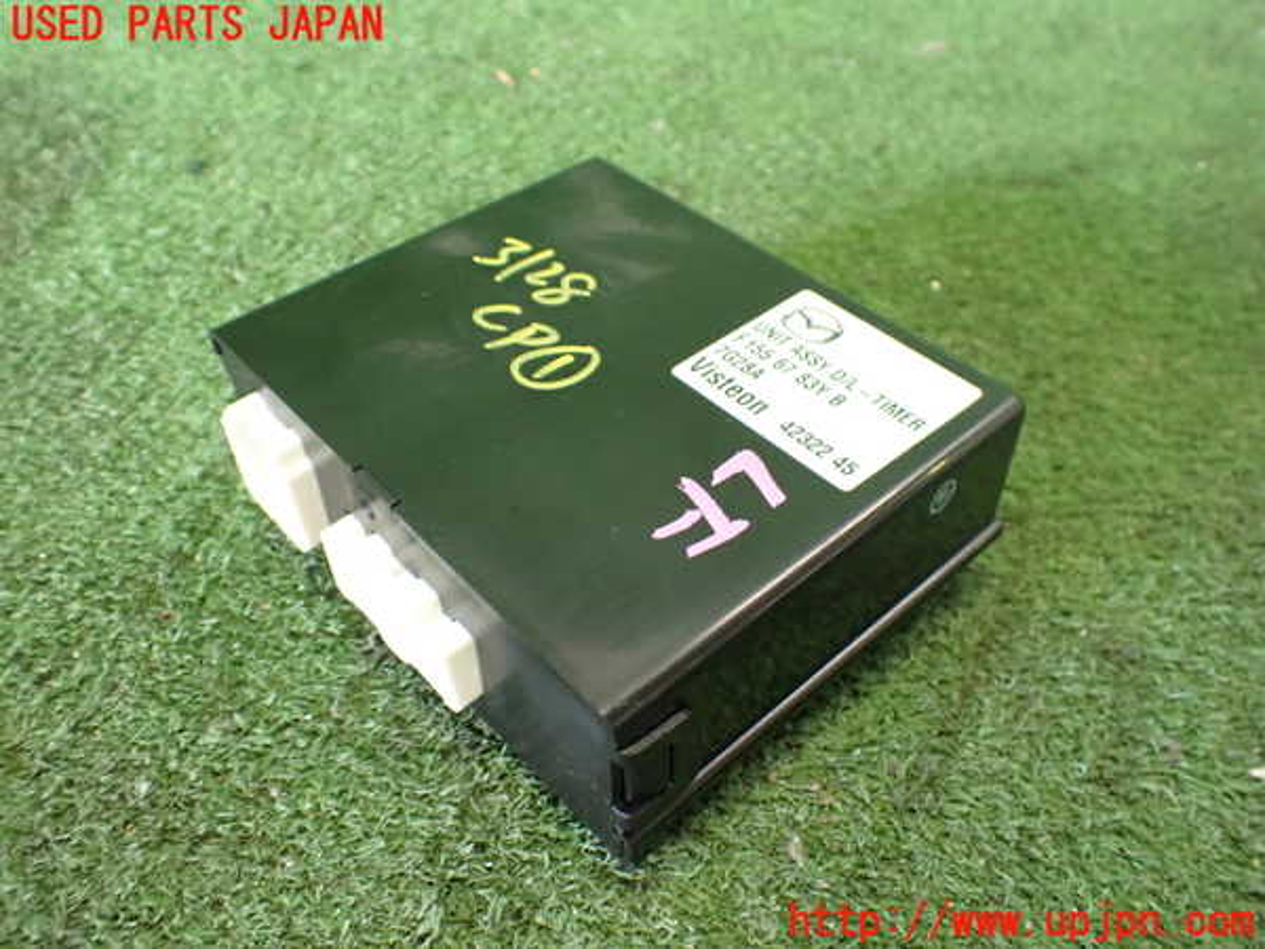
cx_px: 632
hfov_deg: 60.0
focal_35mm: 30
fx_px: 1096
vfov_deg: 46.8
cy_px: 474
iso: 800
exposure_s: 1/50
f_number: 2.3
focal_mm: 5.4
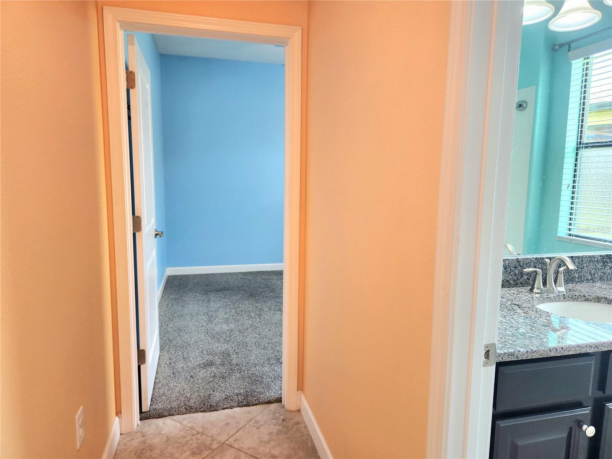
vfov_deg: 58.9
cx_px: 306
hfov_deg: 73.9
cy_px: 230
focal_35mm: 23
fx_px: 407
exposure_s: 1/120
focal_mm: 5.4
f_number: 1.8
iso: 160
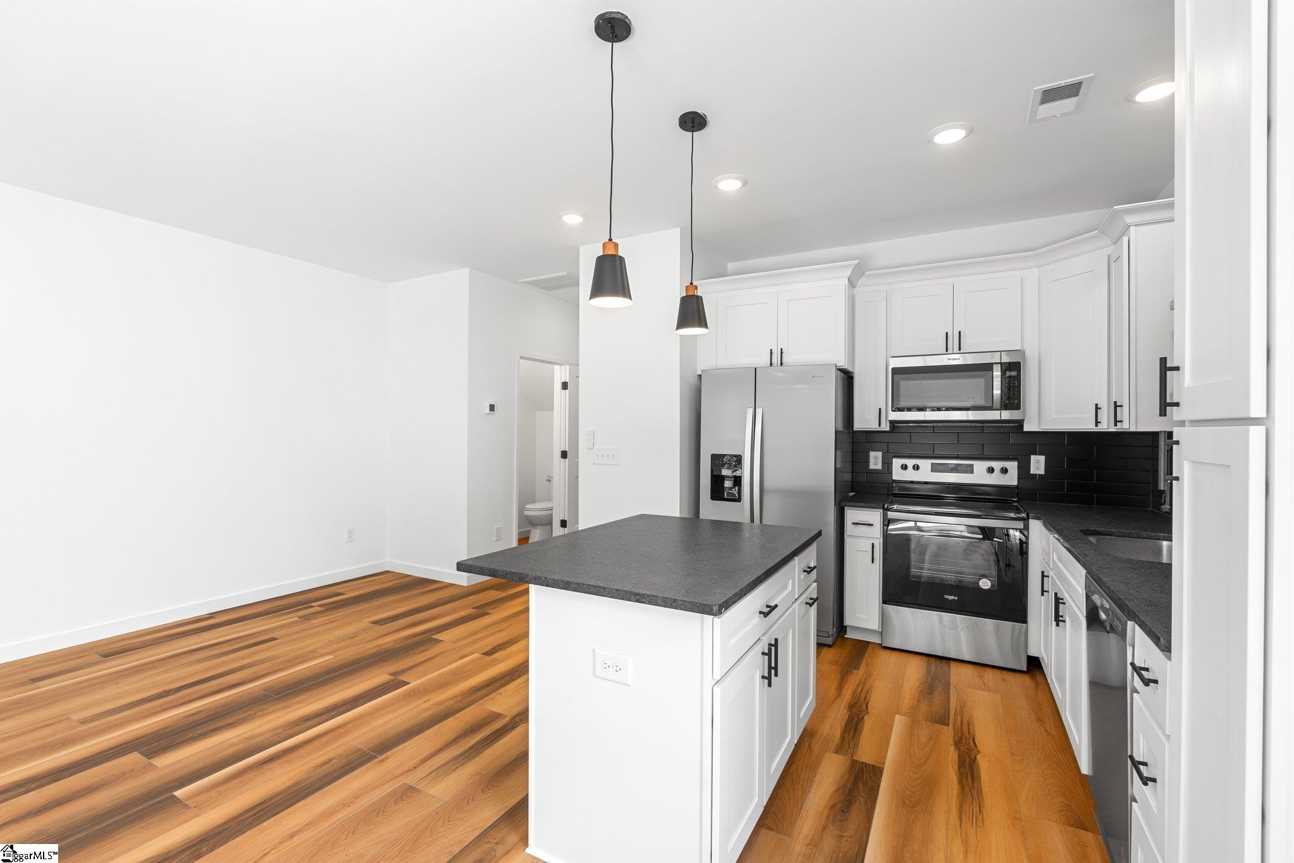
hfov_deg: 96.7
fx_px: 575
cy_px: 432
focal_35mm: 16
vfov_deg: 73.7
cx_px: 647
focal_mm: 16
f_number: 9
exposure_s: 1/8
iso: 250
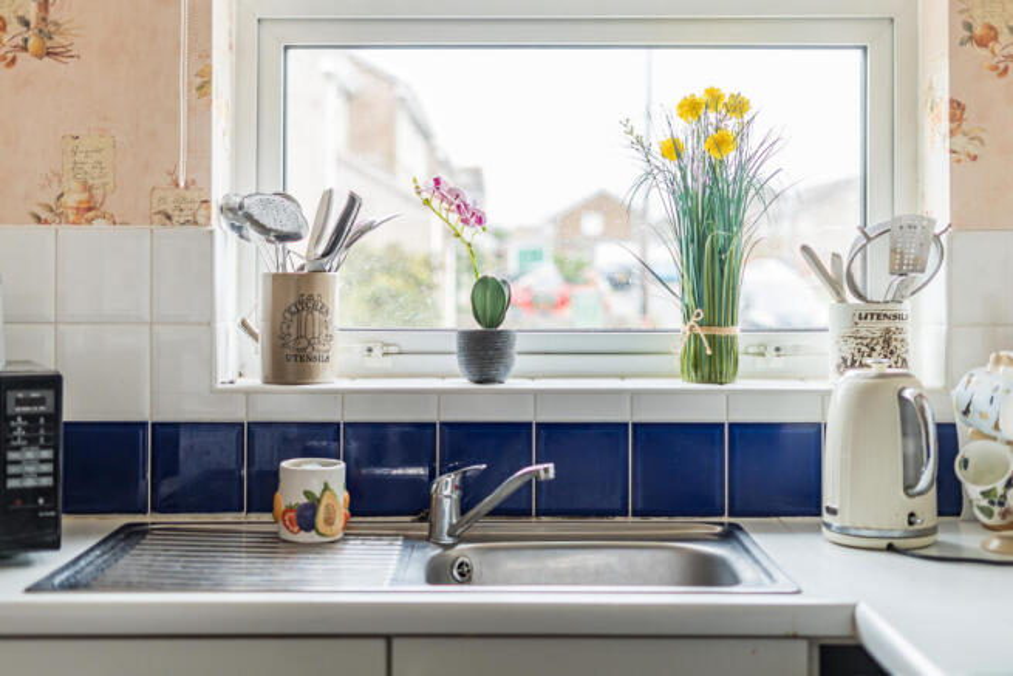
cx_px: 506
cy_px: 338
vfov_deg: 27.0
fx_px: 1407
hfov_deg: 39.6
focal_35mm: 50
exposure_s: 1/320
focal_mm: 50
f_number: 2.2
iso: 400
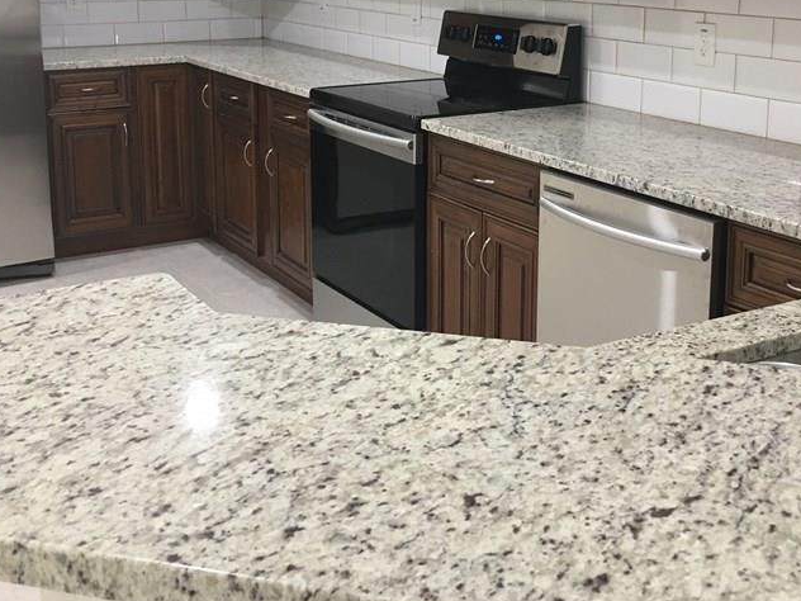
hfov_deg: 40.4
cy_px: 146
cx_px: 411
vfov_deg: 30.3
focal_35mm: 47
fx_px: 1088
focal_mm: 4.15
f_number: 2.2
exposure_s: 1/30
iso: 100
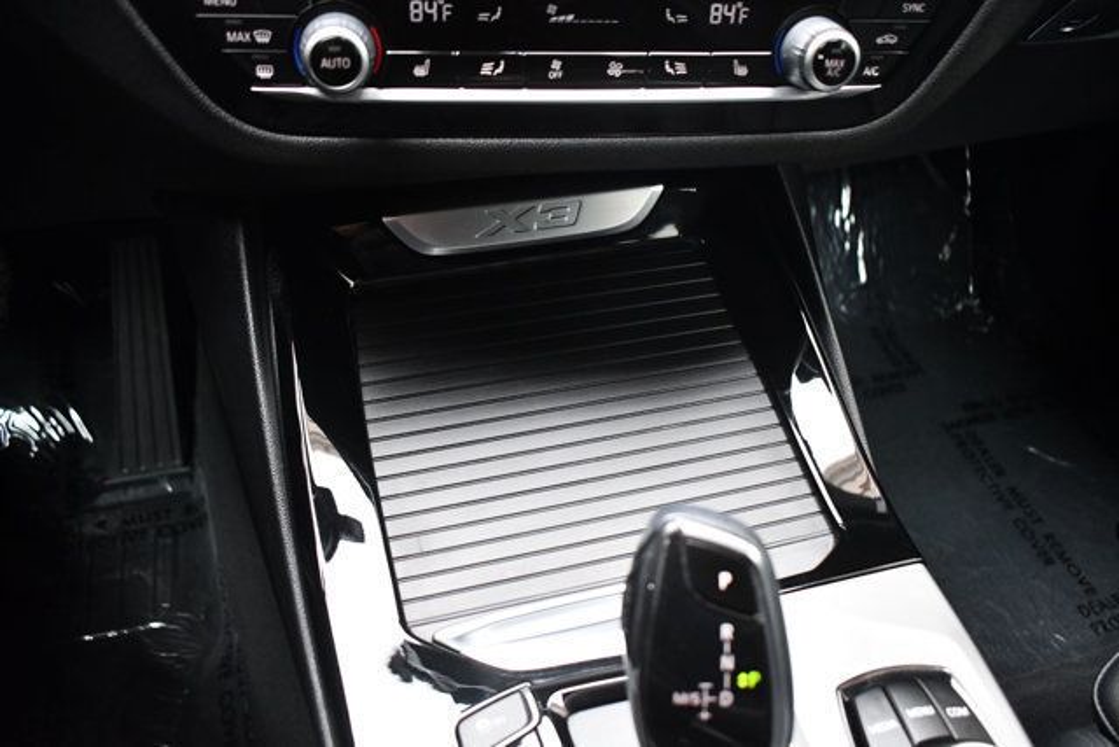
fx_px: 933
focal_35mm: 30
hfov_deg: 61.9
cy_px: 374
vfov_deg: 43.6
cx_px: 560
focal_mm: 20
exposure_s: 1/125
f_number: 3.8
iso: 3200
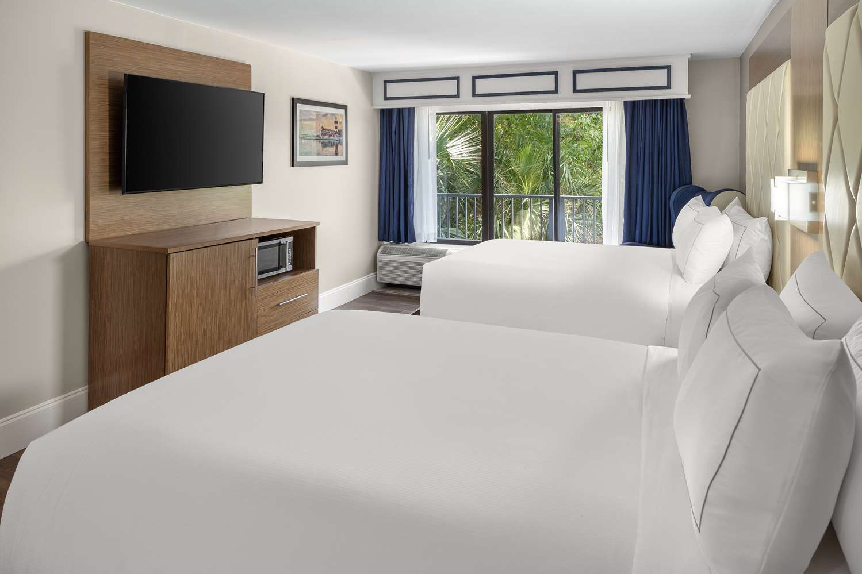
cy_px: 287
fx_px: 575
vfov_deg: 53.1
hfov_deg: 73.7
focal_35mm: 24
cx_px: 431
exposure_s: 1/8
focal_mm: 24
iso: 400
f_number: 11
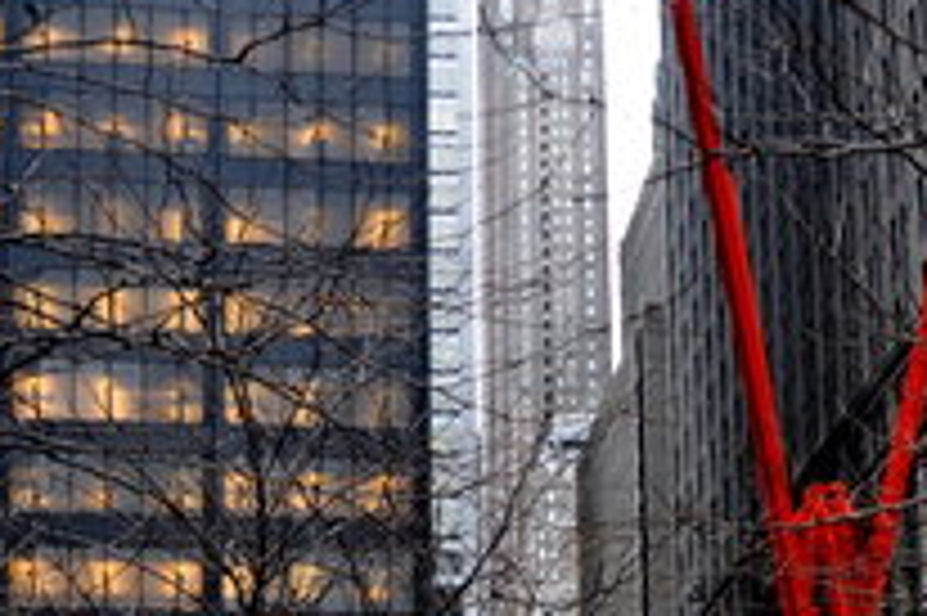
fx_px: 2161
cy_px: 749
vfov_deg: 15.6
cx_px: 585
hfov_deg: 24.1
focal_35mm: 84
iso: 400
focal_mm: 18
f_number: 4.5
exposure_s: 1/80
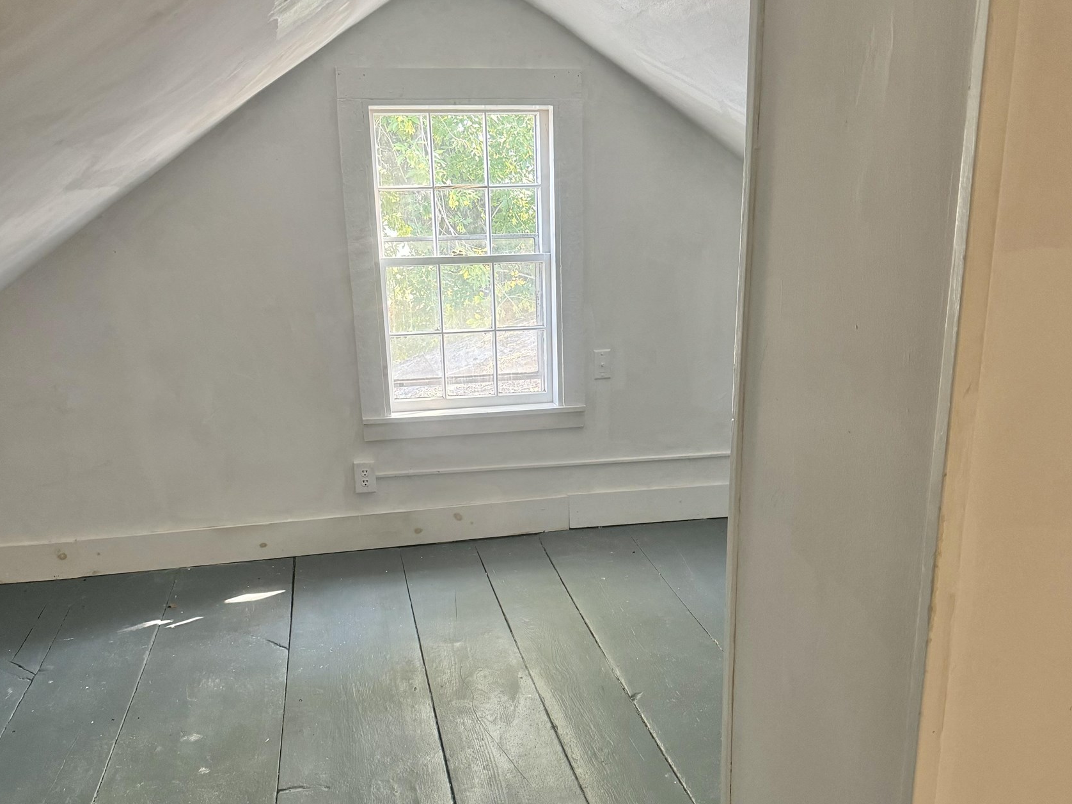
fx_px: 1022
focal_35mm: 33
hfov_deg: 55.4
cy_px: 495
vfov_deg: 42.7
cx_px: 538
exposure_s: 1/60
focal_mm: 6.76
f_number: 1.78
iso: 400
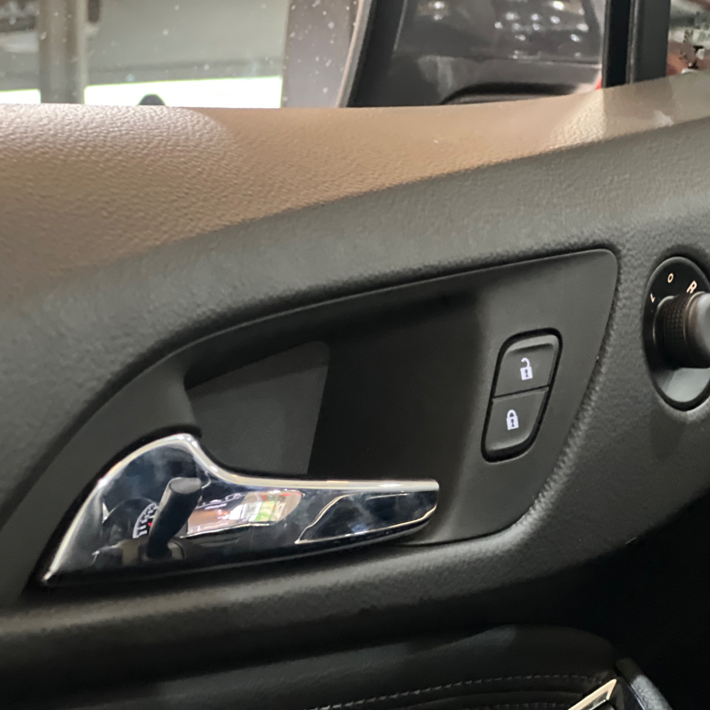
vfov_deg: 19.1
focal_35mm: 91
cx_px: 381
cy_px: 355
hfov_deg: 19.1
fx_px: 2112
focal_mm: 9
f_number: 2.8
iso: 1000
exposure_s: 1/15
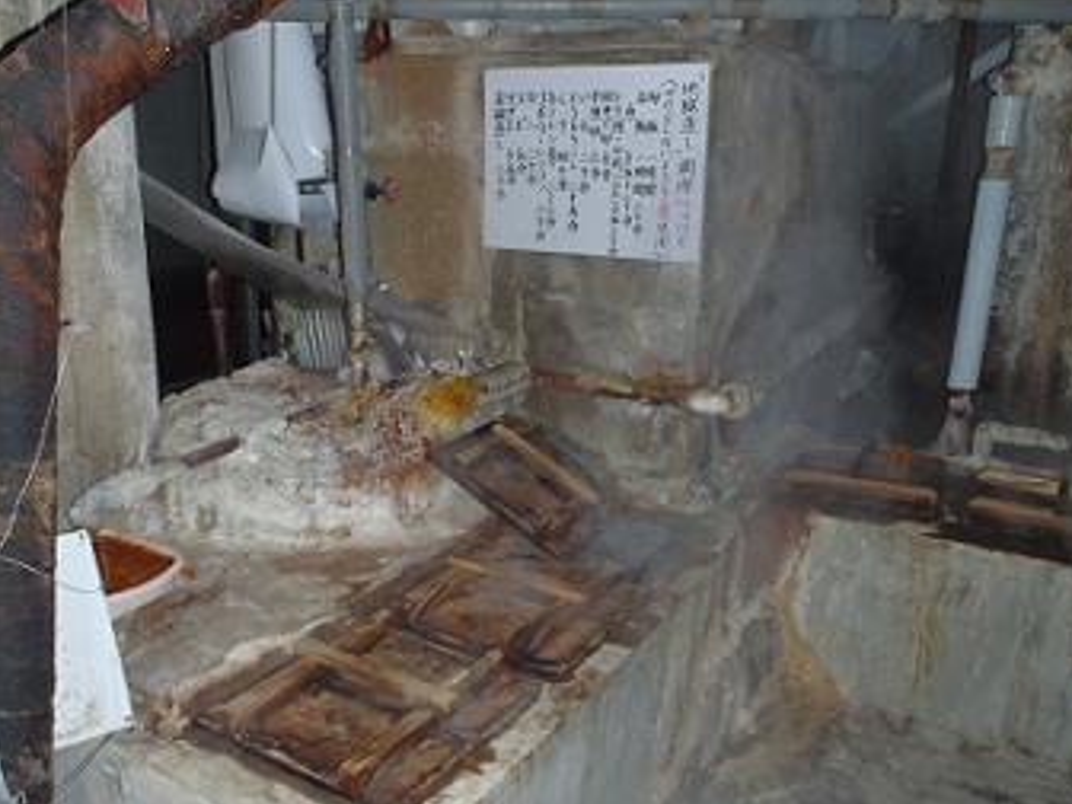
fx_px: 929
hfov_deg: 59.9
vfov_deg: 46.8
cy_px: 424
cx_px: 517
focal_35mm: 30
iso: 200
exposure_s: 1/30
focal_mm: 5
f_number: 3.9
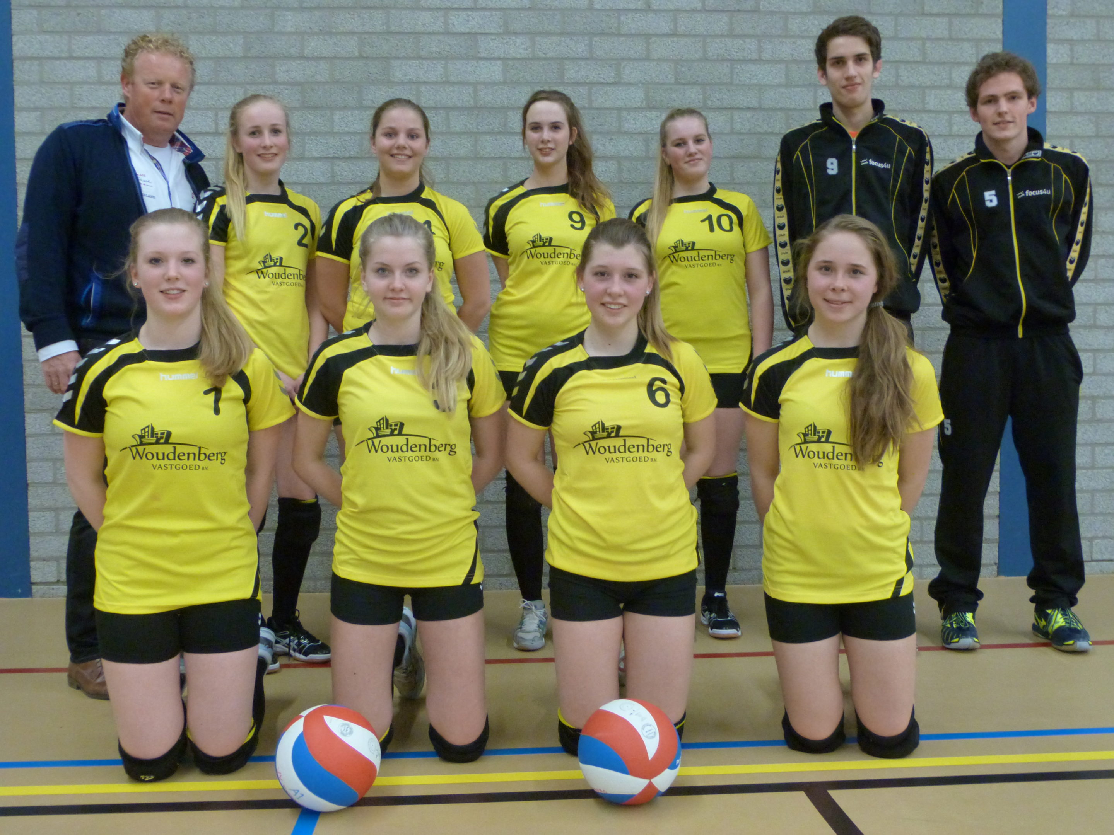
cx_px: 557
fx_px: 1094
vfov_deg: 41.8
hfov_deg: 54.0
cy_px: 418
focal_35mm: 34
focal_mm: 6.1
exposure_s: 1/30
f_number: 3
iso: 400
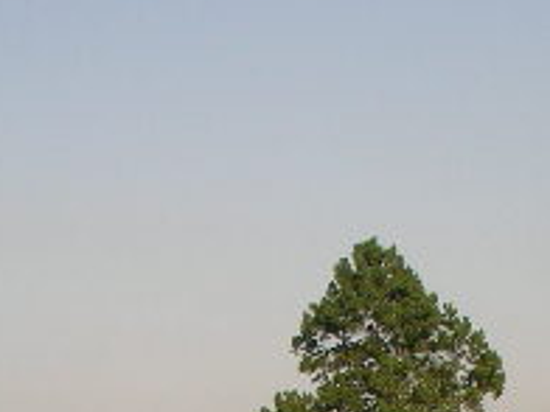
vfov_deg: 12.0
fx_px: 1923
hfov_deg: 16.3
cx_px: 295
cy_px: 493
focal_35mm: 121
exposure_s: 1/200
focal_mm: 5.7
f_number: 2.8
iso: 50
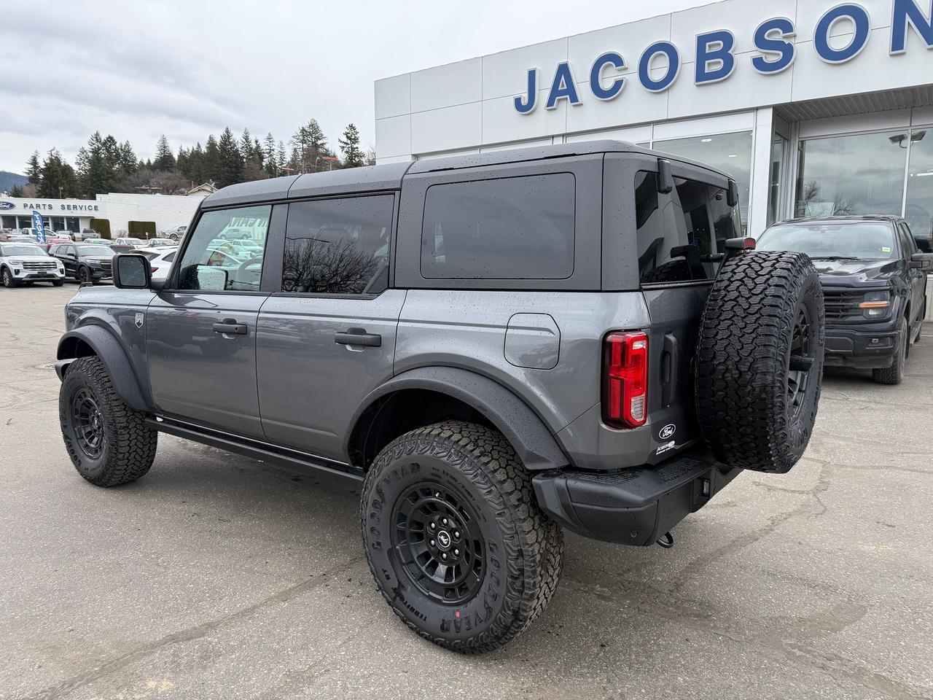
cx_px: 466
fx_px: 647
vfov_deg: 56.8
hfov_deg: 71.6
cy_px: 350
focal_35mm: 24
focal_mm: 6.76
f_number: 1.78
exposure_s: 1/1271
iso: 100
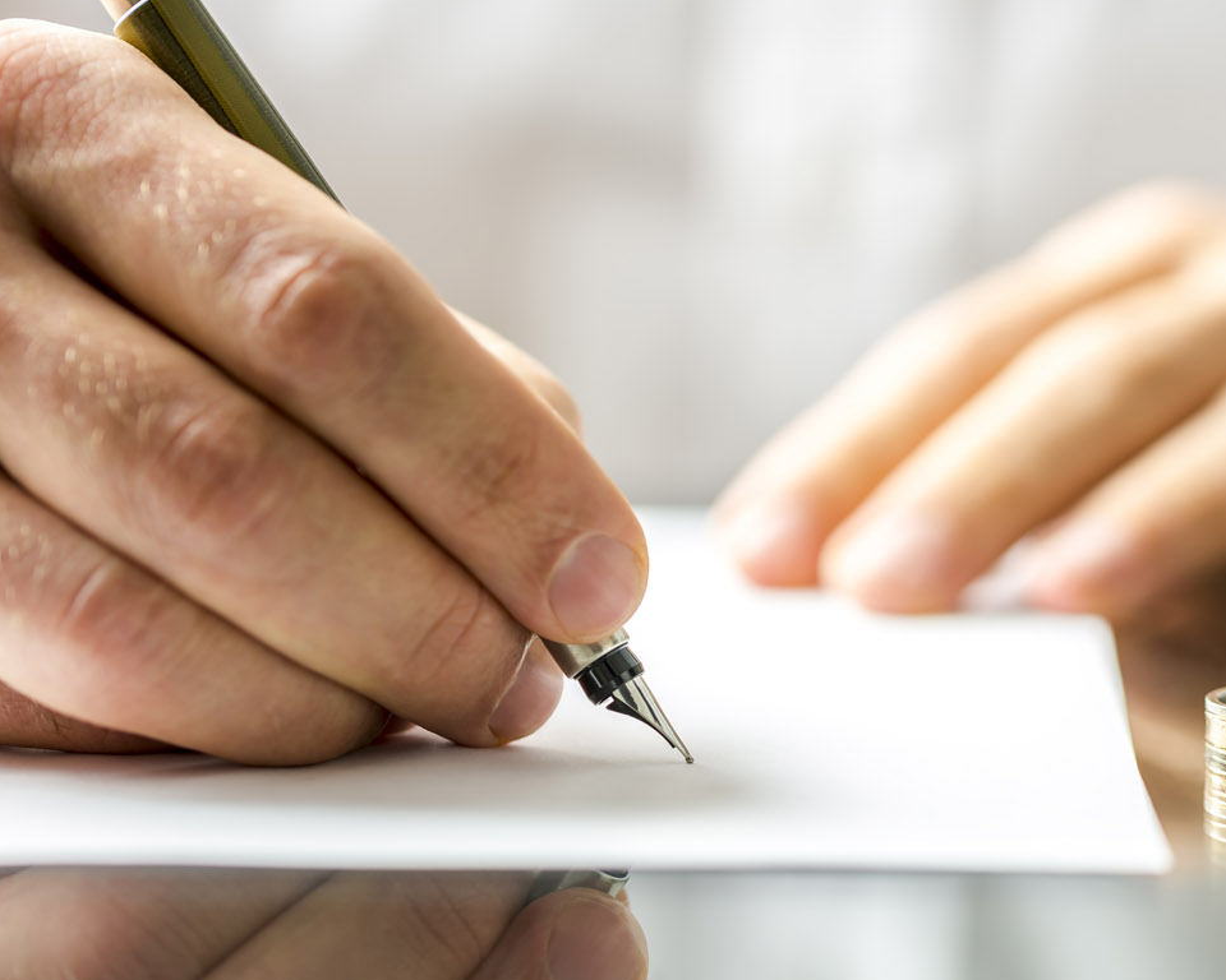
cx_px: 793
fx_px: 5588
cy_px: 565
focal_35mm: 154
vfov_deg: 10.0
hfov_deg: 12.5
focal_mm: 105
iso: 100
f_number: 4
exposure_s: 1/10
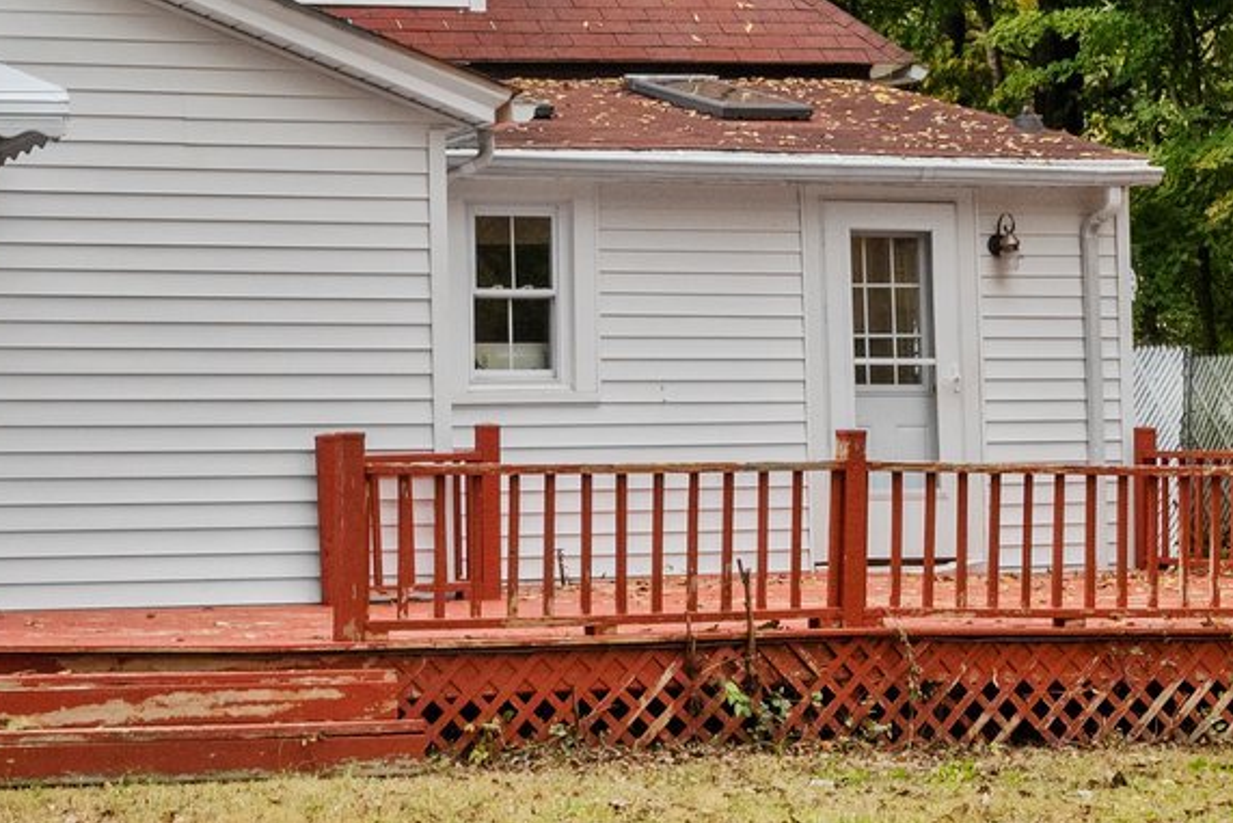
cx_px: 248
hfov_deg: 19.4
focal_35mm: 104
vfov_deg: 13.0
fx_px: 3563
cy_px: 21
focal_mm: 29
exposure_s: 1/400
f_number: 8
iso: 800
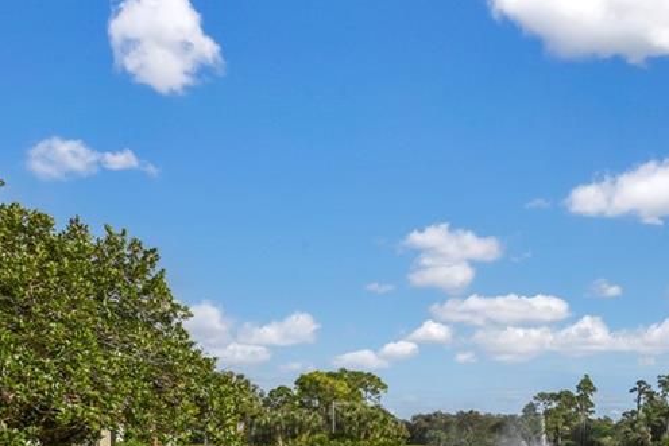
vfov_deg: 36.3
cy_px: 437
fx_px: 613
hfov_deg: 51.1
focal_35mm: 33
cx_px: 593
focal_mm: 16
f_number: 11
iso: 400
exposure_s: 1/250
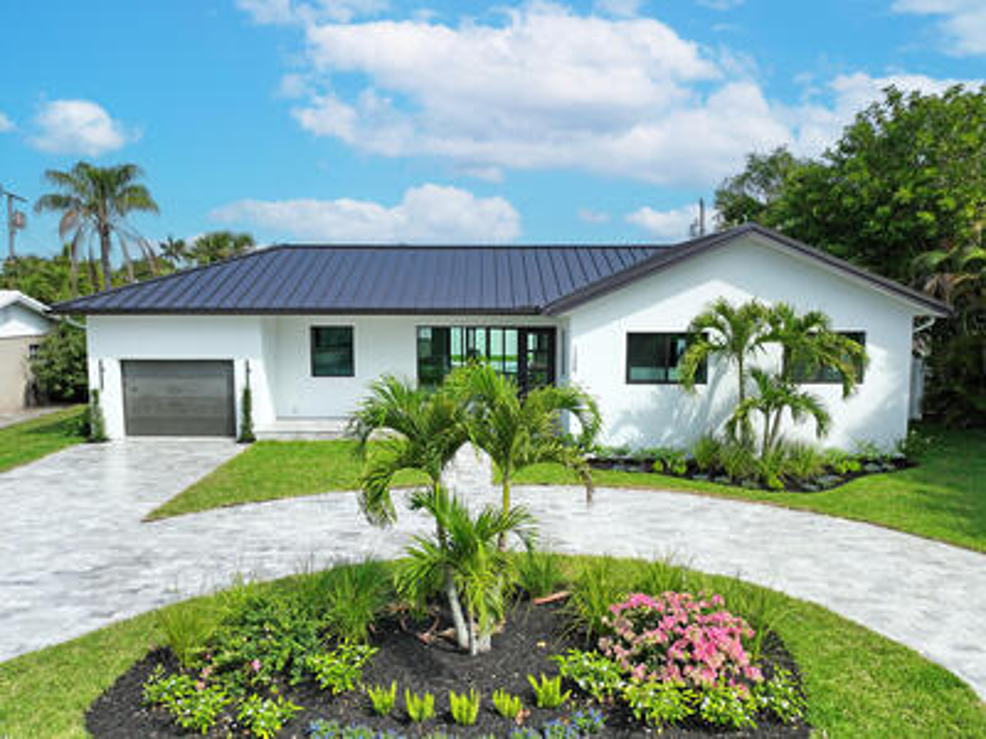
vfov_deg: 56.8
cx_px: 493
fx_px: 684
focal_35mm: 24
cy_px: 370
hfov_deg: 71.6
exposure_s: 1/240
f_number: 2.8
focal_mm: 12.29
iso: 100
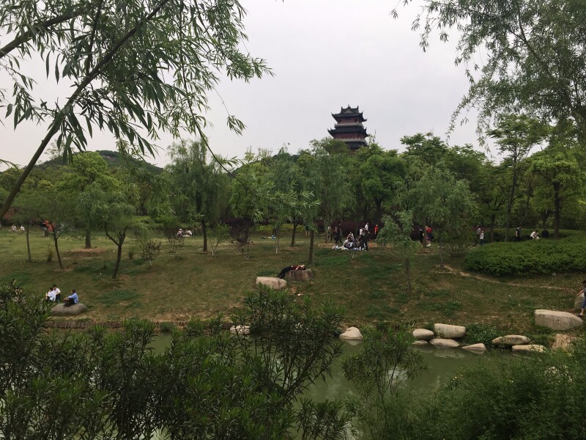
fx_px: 491
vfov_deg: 48.2
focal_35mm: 29
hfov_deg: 61.7
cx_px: 293
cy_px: 220
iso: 25
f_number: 2.2
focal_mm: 4.15
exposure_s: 1/732
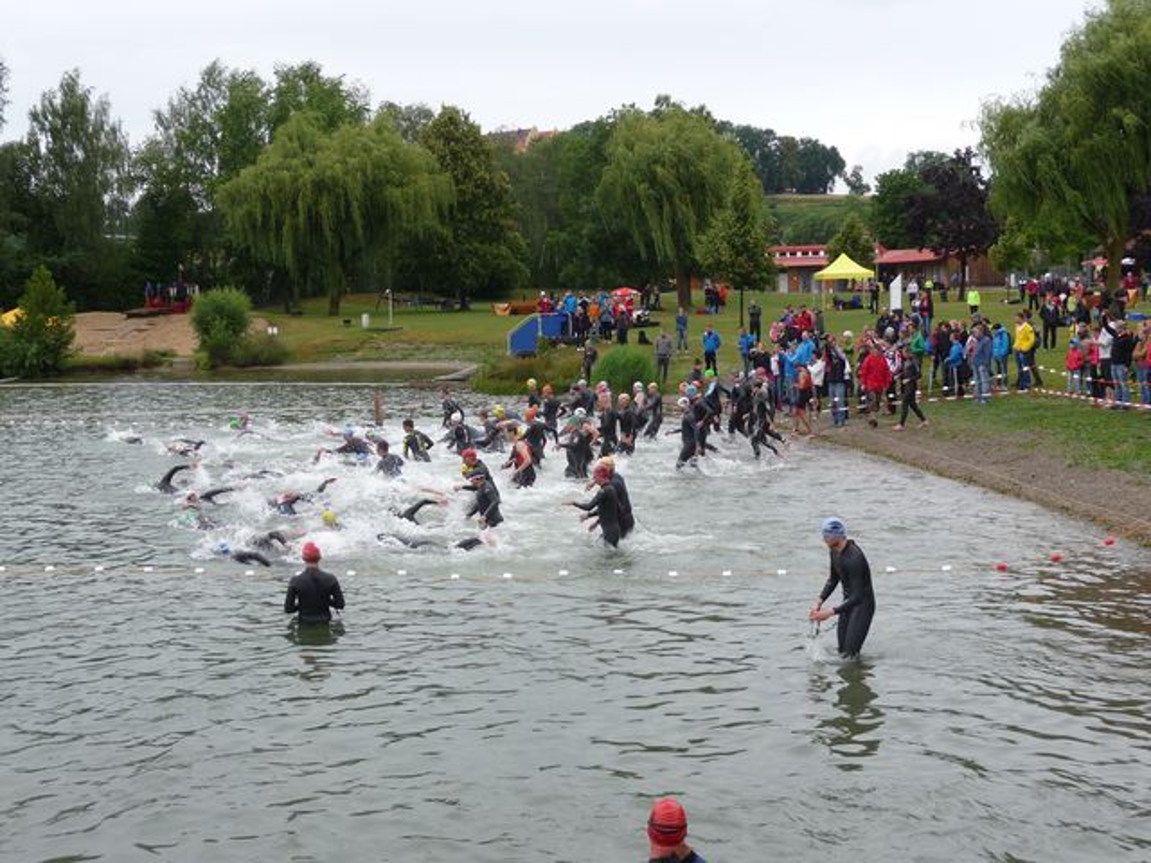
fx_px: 1496
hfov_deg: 42.1
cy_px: 432
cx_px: 576
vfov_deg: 32.2
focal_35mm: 45
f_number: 4.1
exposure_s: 1/320
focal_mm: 7.6
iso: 100
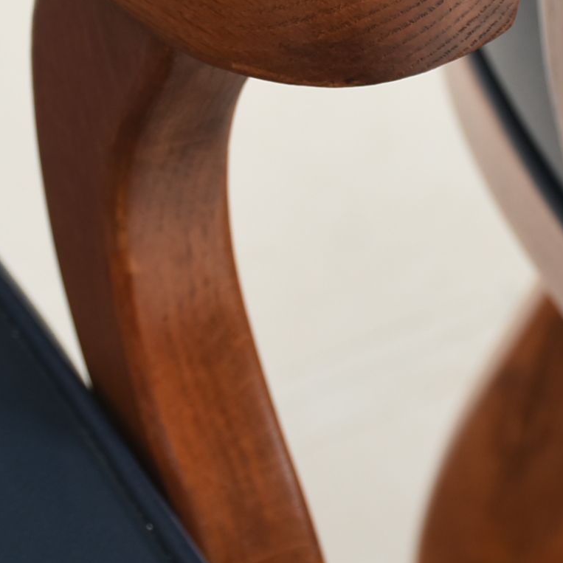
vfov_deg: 9.1
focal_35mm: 190
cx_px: 205
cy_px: -137
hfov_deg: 9.2
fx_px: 3496
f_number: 7.1
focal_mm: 38
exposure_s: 1/160
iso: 200
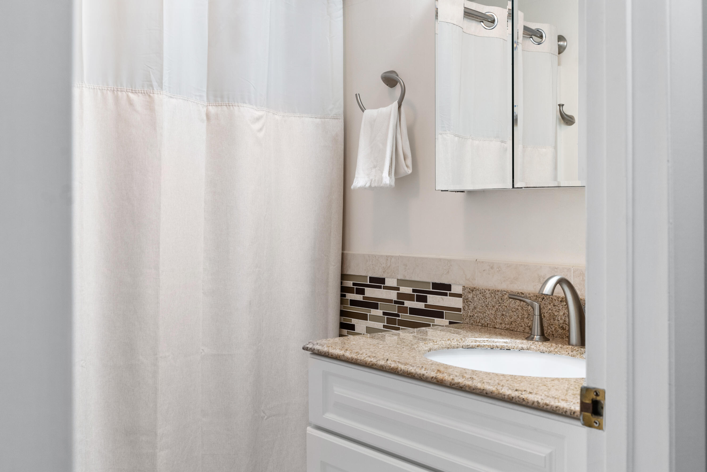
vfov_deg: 35.1
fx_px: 746
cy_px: 236
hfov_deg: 50.7
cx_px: 354
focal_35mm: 38
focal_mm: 38
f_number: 7.1
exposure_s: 1/30
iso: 1000
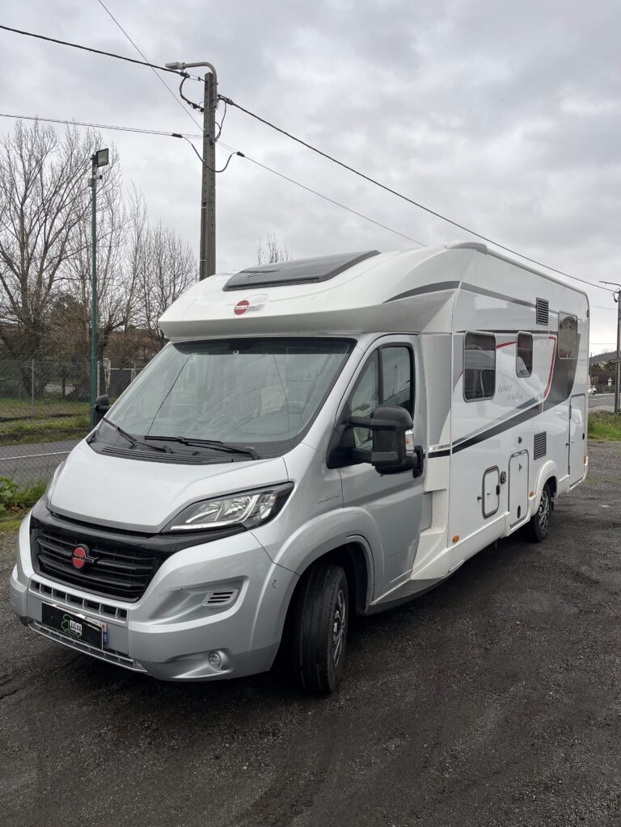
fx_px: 622
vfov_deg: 67.3
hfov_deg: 53.1
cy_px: 414
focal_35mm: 26
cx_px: 310
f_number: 1.6
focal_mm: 5.1
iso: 32
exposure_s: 1/122
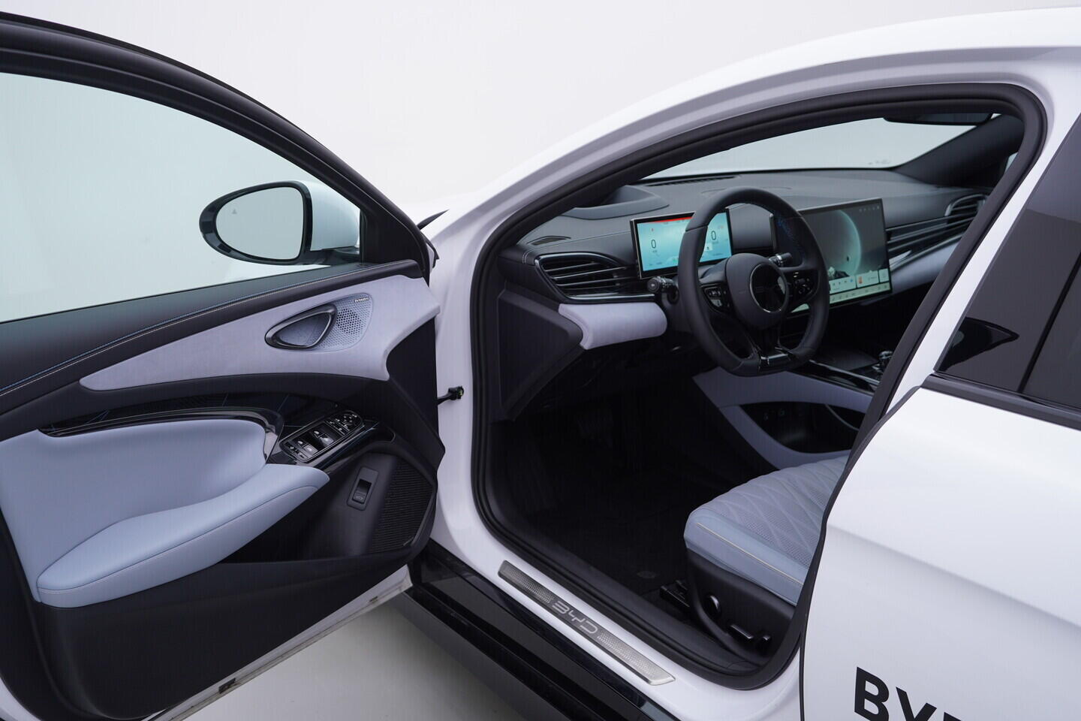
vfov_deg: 36.9
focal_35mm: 36
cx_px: 540
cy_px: 360
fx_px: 1081
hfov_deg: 53.1
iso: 125
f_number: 4
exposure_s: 1/80
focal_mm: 24
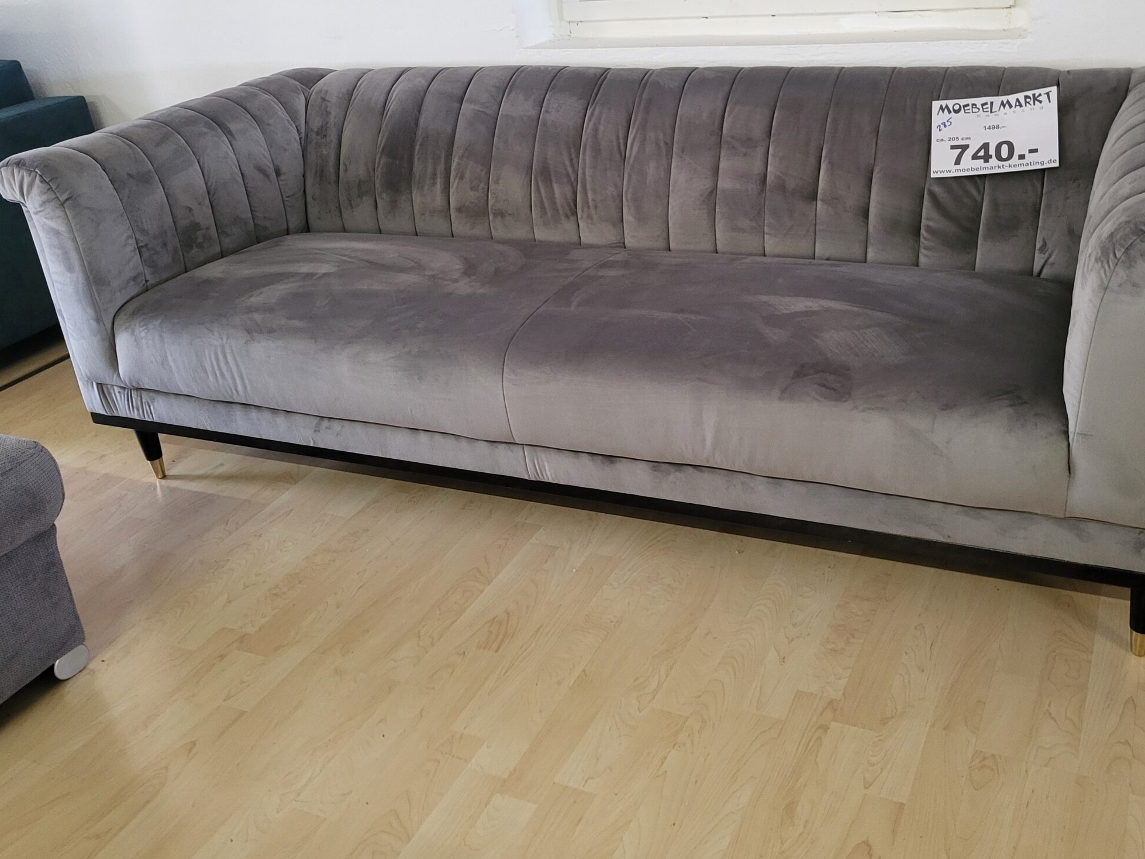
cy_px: 346
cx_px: 624
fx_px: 1124
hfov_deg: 53.9
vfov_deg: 41.6
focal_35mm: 34
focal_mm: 5.4
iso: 500
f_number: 1.8
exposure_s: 1/50
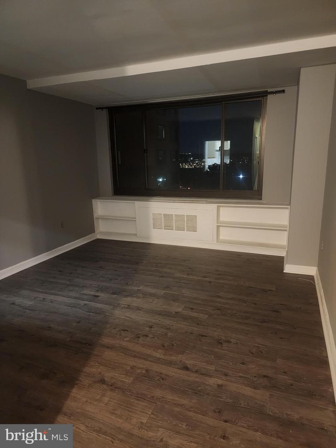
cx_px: 168
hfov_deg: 58.9
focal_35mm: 23
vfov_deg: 73.9
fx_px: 298
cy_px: 224
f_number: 1.8
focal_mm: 6.4
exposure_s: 1/24
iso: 1000
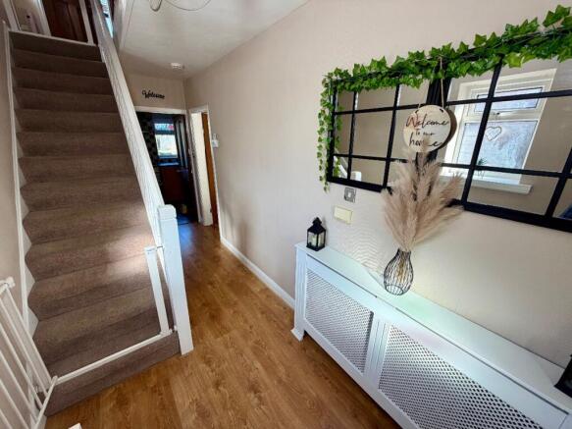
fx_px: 231
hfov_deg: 102.1
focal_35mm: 14
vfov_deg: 85.7
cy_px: 214
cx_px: 286
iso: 50
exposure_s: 1/96
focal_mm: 2.22
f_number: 2.2
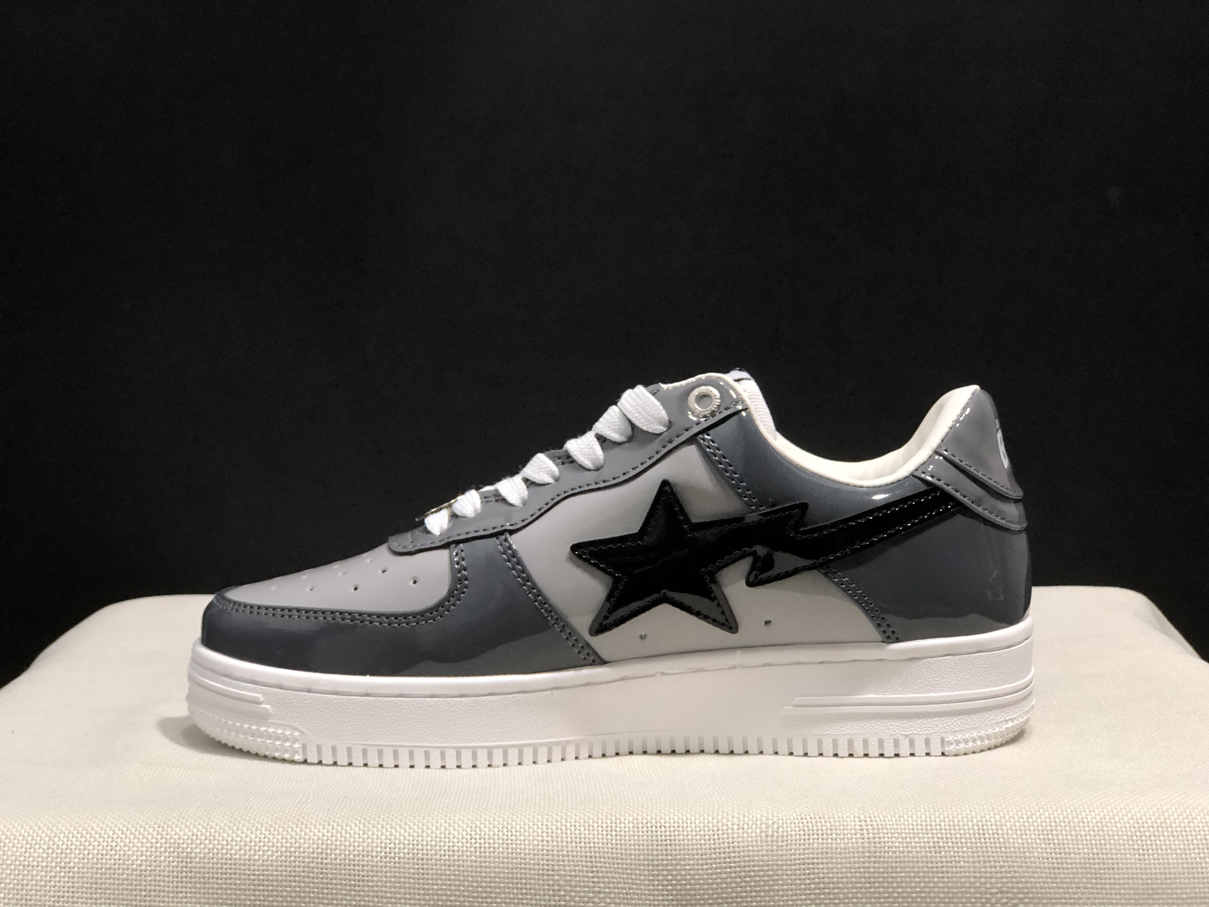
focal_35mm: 57
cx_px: 604
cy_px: 454
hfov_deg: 33.8
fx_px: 1991
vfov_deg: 25.7
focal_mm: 6.6
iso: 80
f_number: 2.8
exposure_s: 1/30
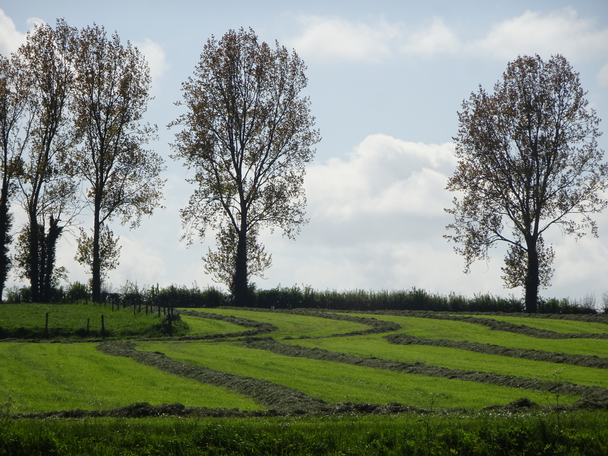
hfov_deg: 8.3
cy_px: 228
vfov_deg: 6.2
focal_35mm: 239
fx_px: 4198
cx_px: 304
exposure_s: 1/800
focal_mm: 40.86
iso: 80
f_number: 6.3
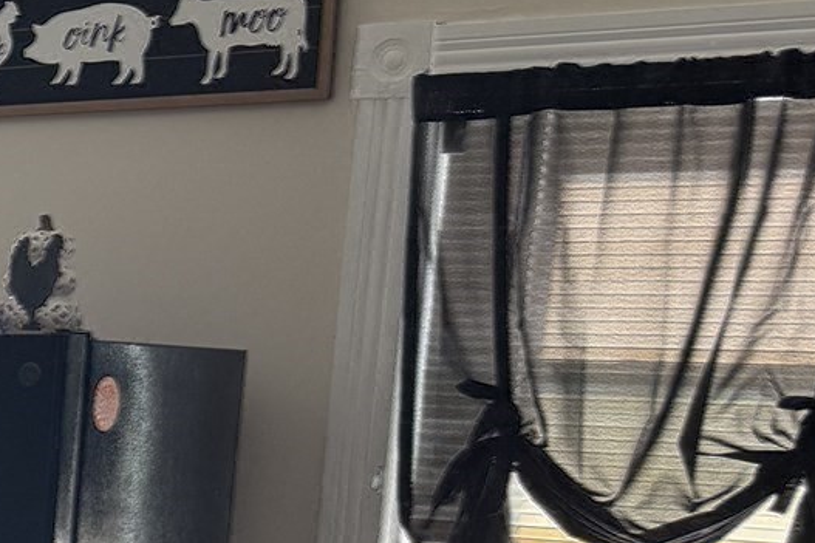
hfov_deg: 16.9
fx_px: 2195
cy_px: 659
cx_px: -704
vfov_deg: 13.7
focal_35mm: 97
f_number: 1.78
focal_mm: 6.76
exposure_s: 1/102
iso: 200
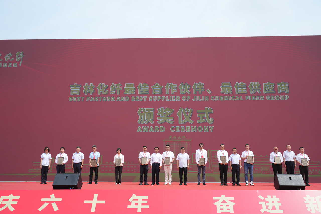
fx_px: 321
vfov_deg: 36.9
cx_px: 160
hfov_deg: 53.1
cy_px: 107
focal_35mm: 36
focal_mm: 36
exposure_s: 1/400
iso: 125
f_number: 6.3
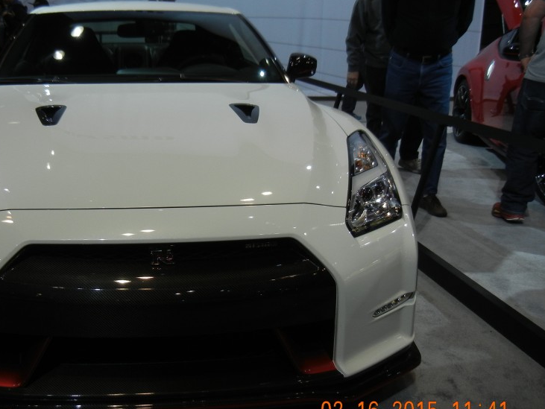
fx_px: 662
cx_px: 174
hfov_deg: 44.0
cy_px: 184
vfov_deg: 34.3
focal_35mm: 42
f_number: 3.5
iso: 160
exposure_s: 1/186
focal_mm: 5.4
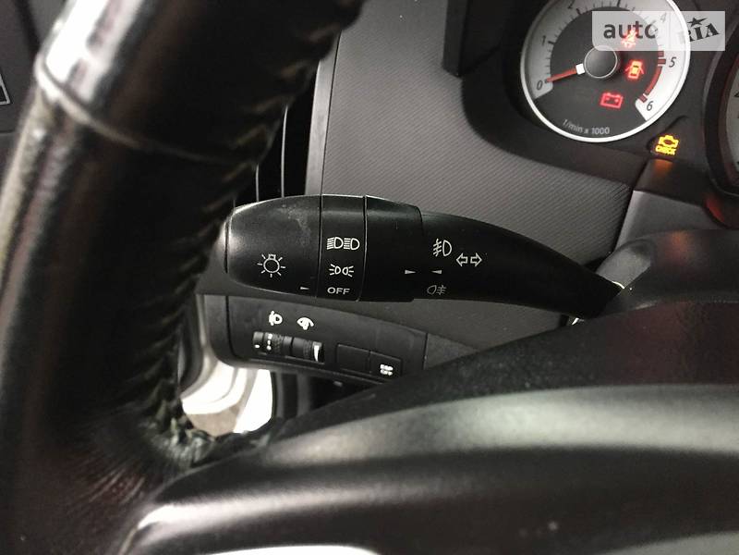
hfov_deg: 61.7
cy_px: 278
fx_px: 619
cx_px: 370
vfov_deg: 48.2
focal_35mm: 29
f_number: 2.2
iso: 250
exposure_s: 1/17
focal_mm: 4.2
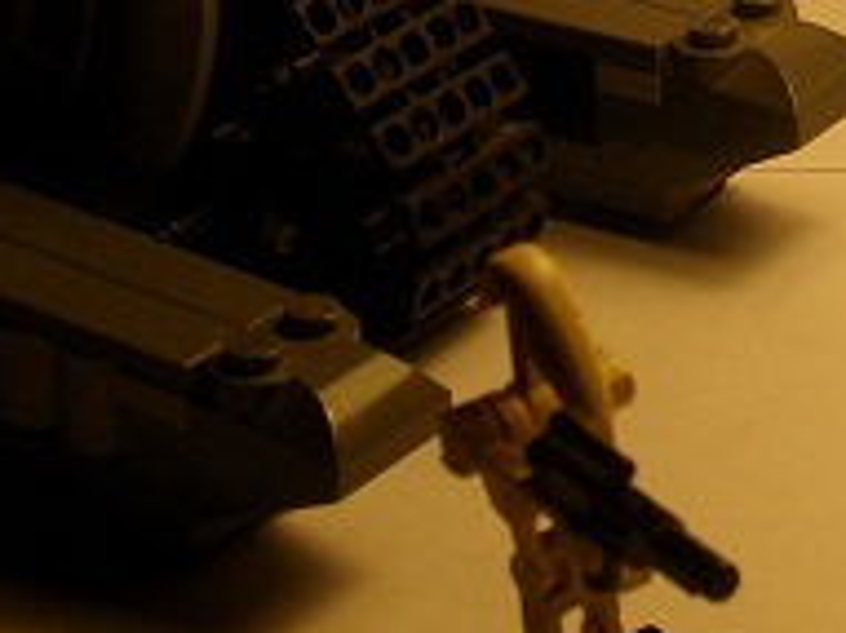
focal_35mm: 164
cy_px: 212
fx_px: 4006
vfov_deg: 9.0
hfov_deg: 11.5
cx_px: 1311
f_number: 3.9
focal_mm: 8.7
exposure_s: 1/250
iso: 100
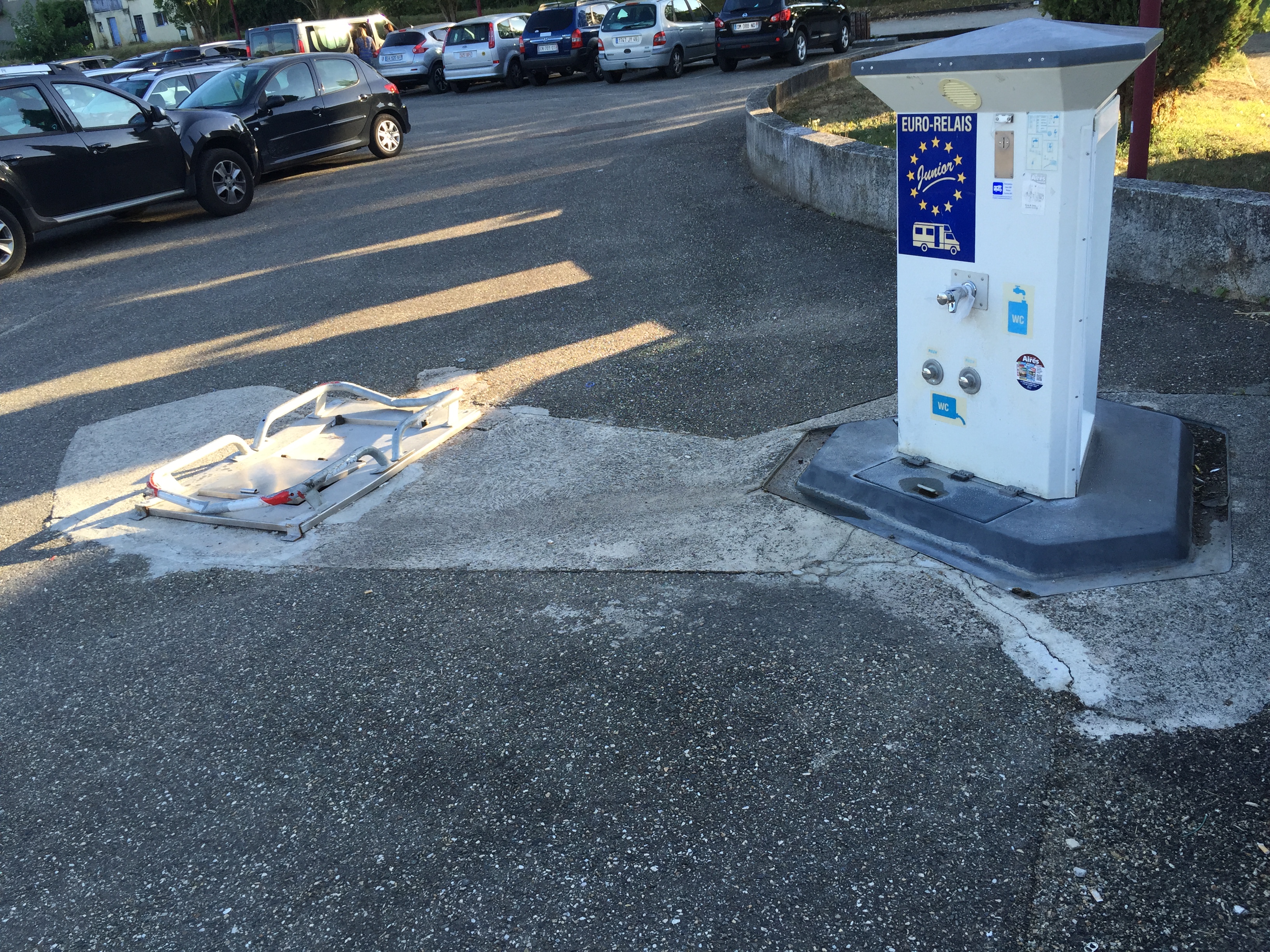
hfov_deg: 61.7
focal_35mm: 29
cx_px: 635
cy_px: 476
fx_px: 1064
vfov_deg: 48.2
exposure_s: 1/273
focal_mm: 4.15
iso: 32
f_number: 2.2
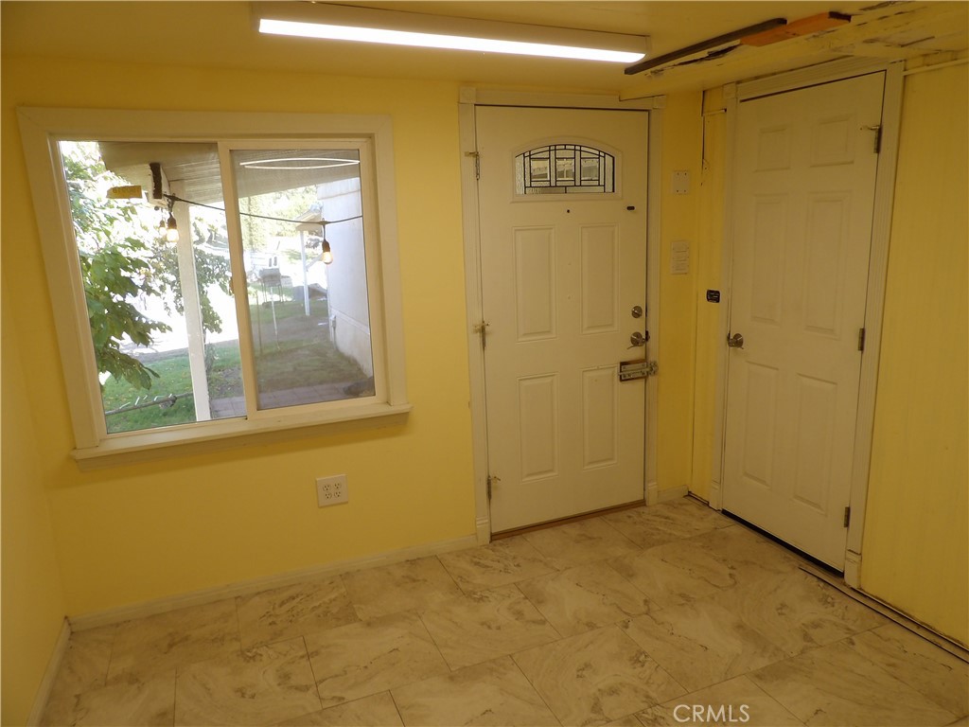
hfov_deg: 71.6
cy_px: 364
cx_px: 484
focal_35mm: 24
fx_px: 672
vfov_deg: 56.8
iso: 100
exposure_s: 1/47
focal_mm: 4.3
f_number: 3.2
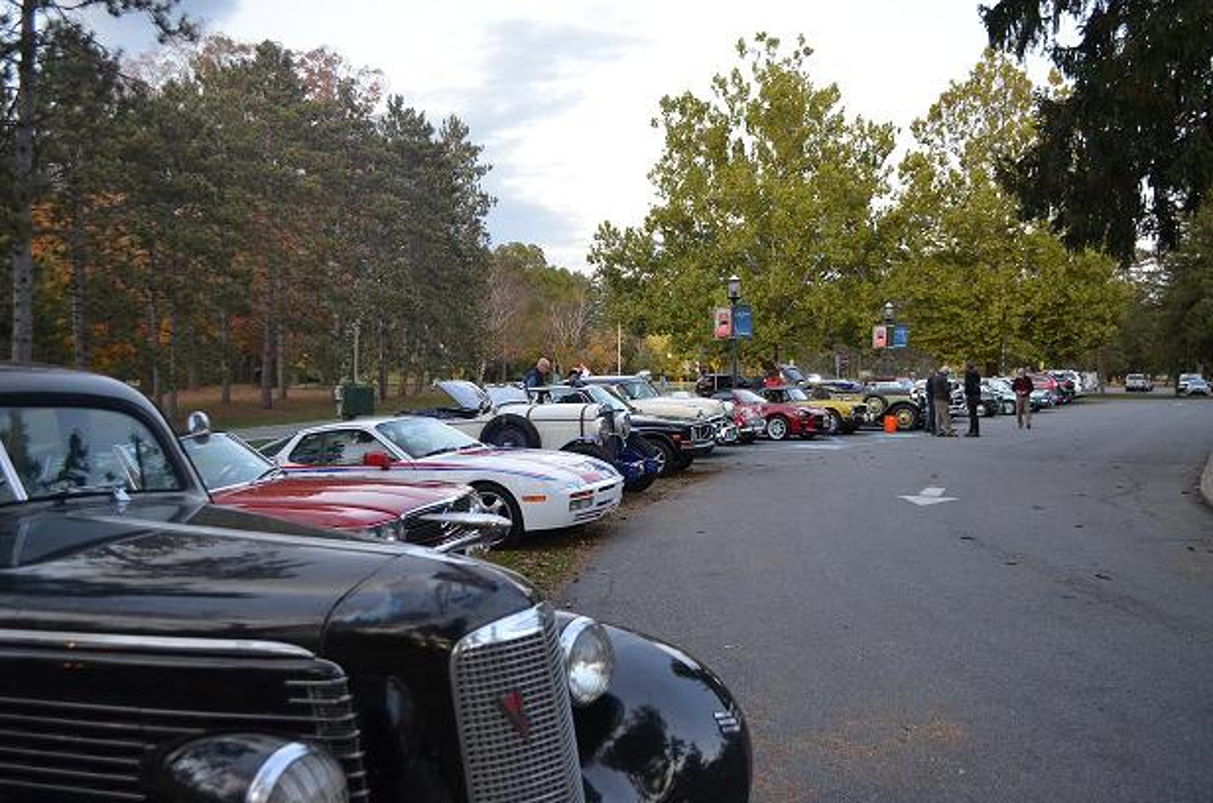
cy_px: 402
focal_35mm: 30
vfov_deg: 43.4
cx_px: 606
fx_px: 1009
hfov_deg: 62.0
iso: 800
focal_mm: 20
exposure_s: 1/60
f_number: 4
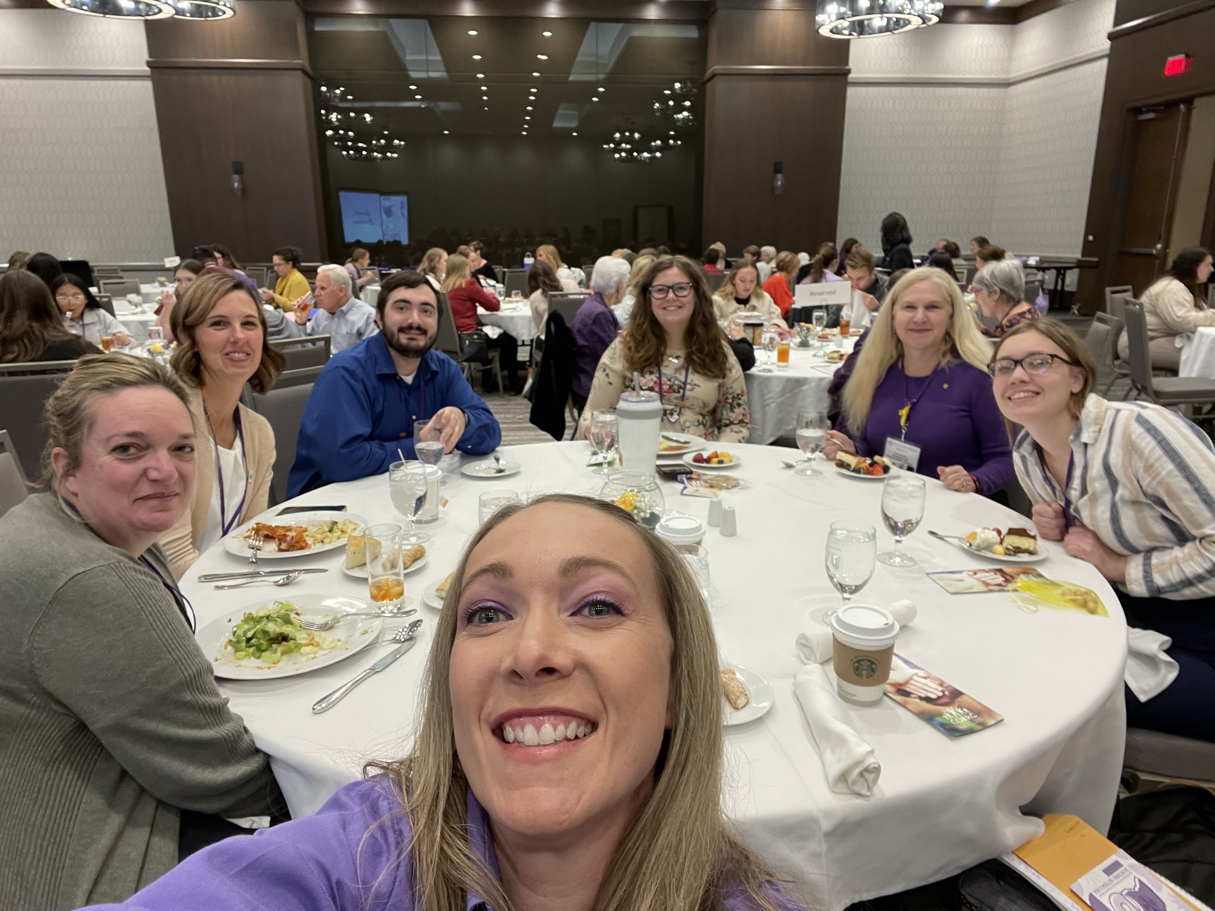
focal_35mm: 23
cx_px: 608
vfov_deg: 58.9
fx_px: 807
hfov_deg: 73.9
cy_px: 456
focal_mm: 2.71
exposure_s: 1/40
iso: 250
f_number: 2.2
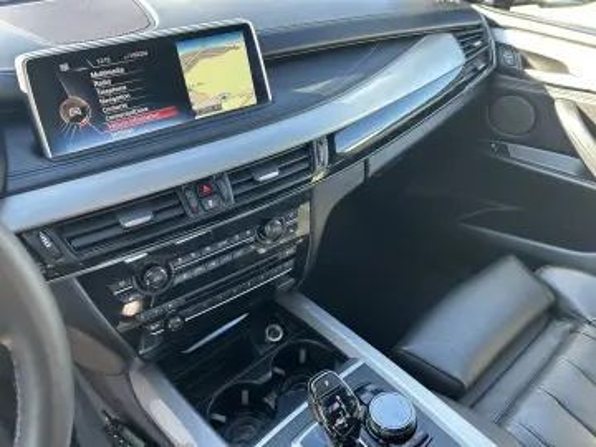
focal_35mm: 26
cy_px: 224
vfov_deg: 53.1
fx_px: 448
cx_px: 298
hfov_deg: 67.3
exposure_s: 1/121
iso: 125
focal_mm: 5.7
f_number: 1.5
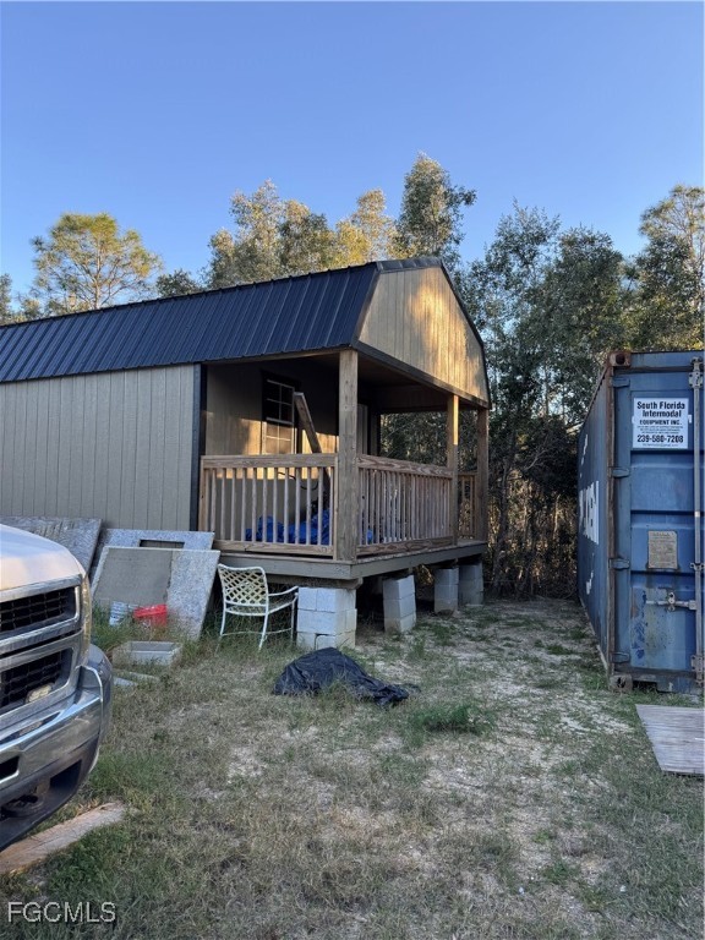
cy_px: 470
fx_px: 652
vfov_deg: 71.6
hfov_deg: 56.8
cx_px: 352
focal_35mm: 24
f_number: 1.78
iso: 80
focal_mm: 6.76
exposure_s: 1/627
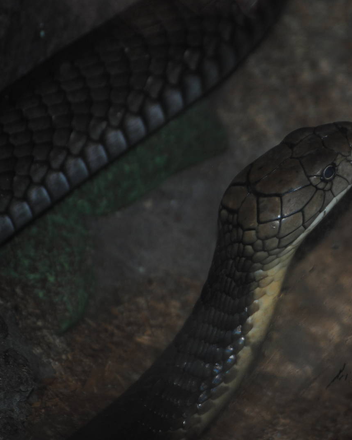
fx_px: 3435
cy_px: 220
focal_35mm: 264
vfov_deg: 7.3
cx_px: 296
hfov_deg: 5.9
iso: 200
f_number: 4.8
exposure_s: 1/60
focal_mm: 125
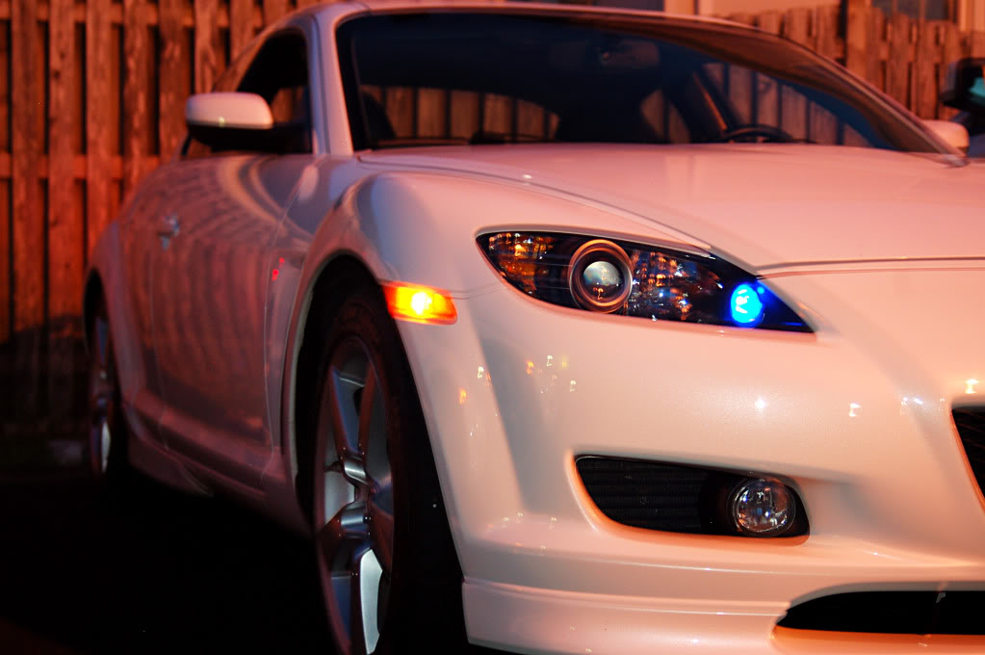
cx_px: 492
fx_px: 1968
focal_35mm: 72
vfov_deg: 18.9
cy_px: 328
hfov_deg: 28.1
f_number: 4.2
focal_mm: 48
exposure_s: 1/1.3
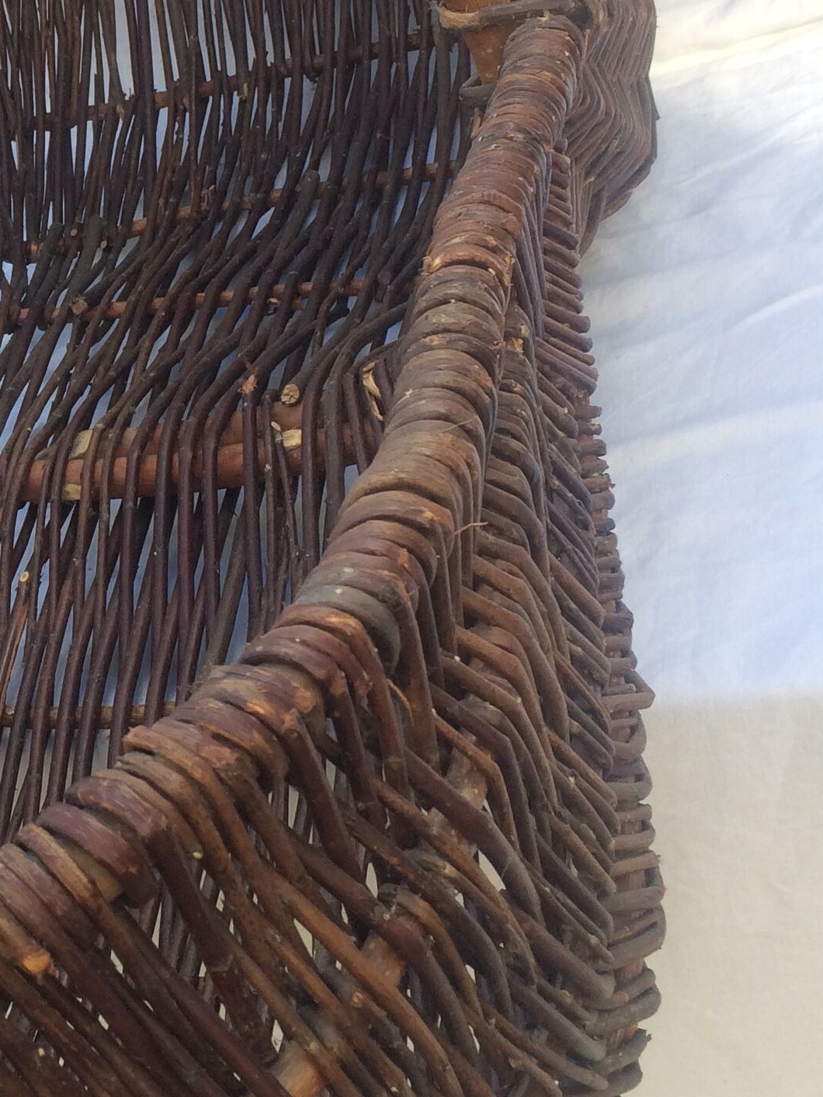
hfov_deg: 20.8
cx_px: -96
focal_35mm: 67
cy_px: 370
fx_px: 2124
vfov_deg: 28.8
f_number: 2.2
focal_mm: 4.15
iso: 32
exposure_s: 1/165
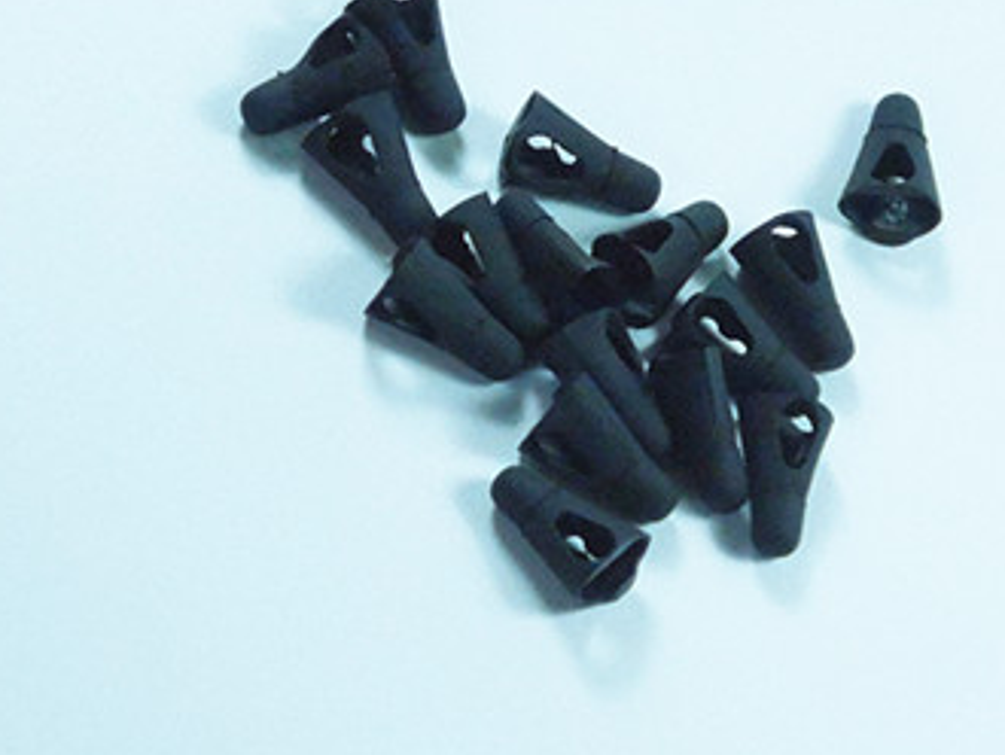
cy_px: 350
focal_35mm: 389
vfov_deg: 3.8
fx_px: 11302
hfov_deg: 5.1
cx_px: 603
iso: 3200
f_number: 10.2
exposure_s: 1/320
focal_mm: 38.6
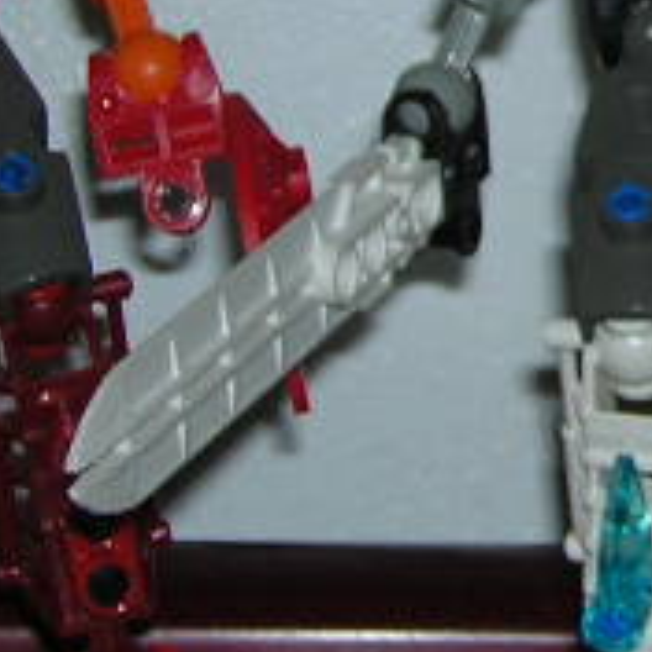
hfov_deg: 7.7
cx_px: 919
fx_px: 4795
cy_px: 74
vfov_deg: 7.8
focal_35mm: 225
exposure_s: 1/60.1
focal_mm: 9.1
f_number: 3.6
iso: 100
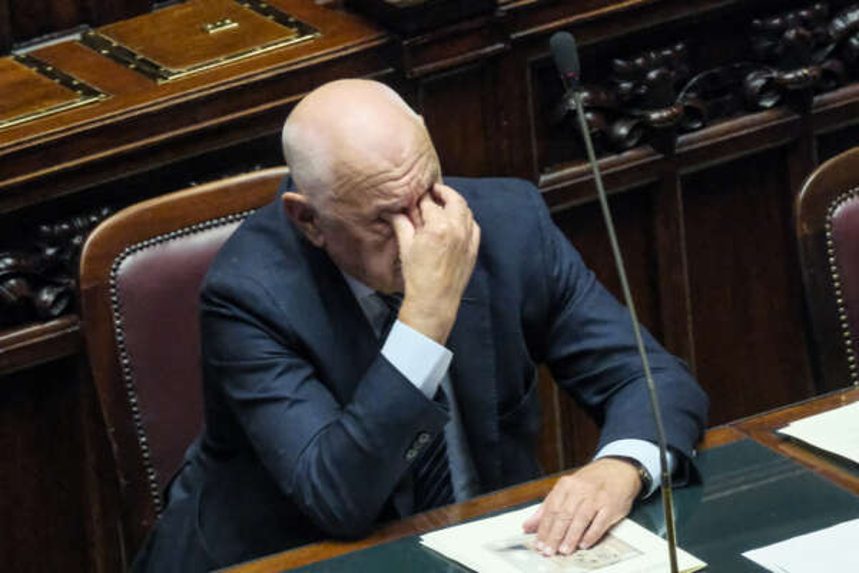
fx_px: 12860
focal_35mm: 539
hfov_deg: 3.8
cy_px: 286
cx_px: 430
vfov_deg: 2.6
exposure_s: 1/125
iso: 12800
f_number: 5.6
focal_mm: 359.6
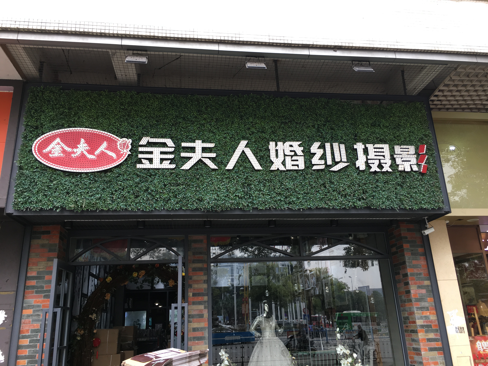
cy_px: 183
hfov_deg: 61.7
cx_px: 244
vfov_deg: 48.2
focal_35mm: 29
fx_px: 409
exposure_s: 1/139
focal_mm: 4.15
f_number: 2.2
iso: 25
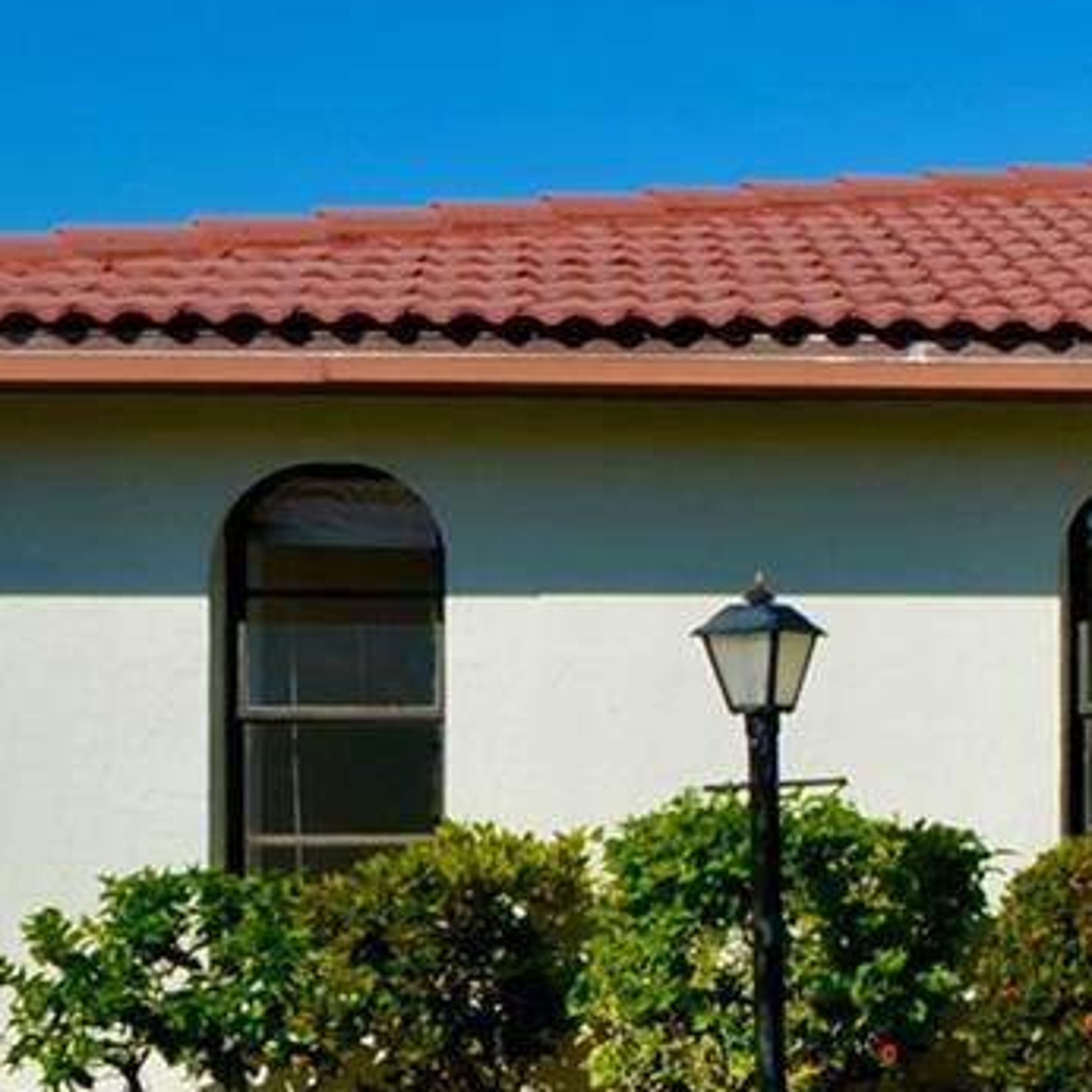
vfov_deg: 12.4
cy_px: 567
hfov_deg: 11.4
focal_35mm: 141
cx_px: 2067
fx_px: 5032
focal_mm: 24
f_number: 8
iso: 100
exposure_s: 1/250
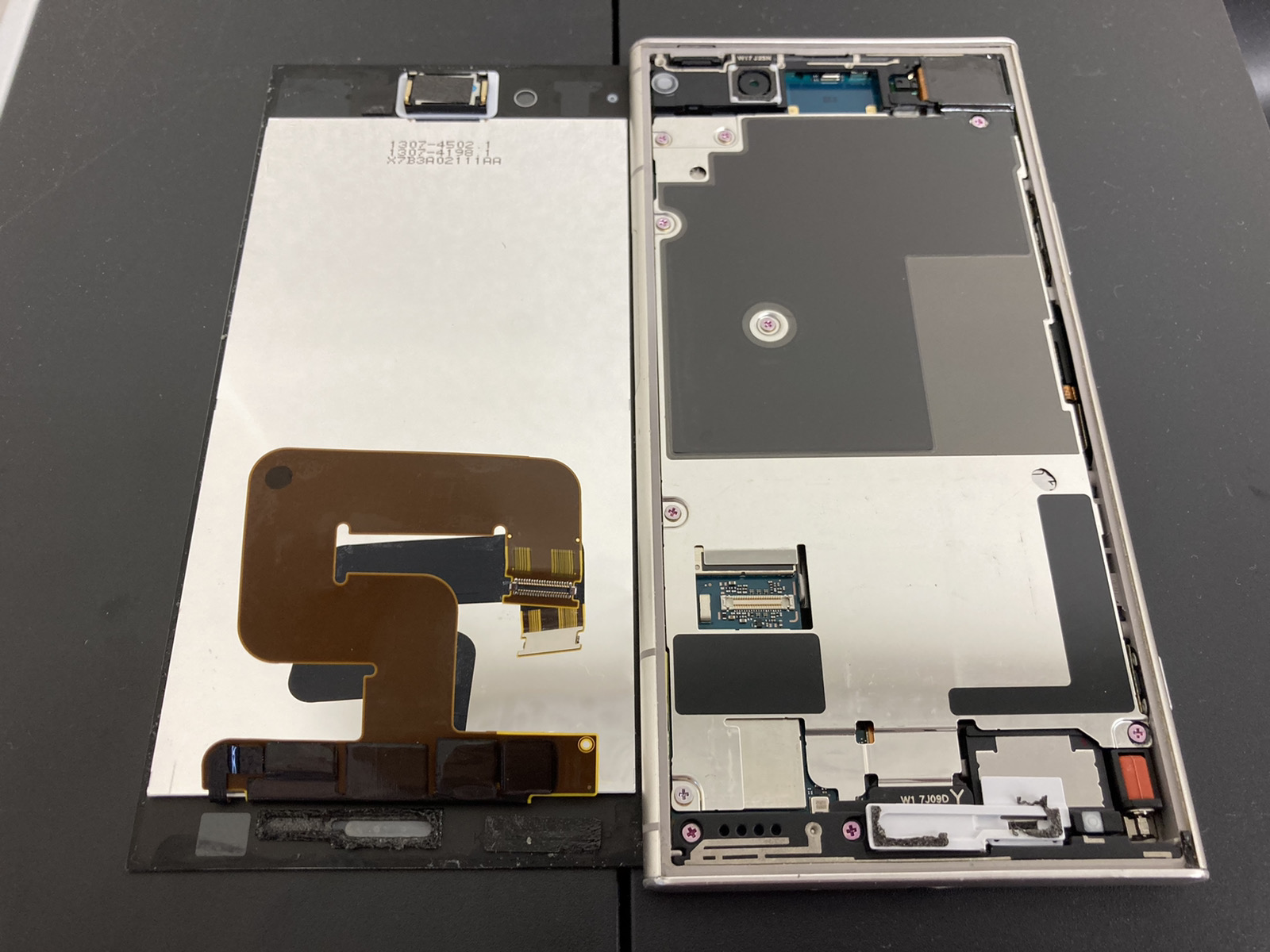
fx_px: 1027
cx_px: 635
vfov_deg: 49.7
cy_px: 476
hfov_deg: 63.4
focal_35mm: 28
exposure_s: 1/50
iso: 64
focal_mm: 3.99
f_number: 1.8
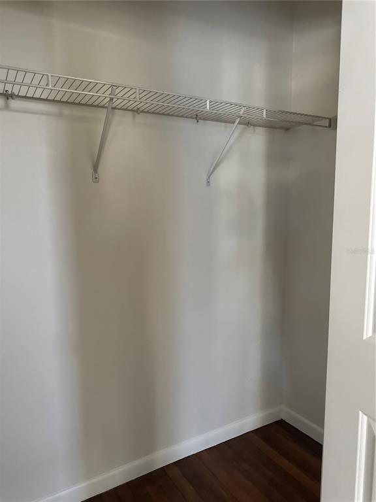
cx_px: 188
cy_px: 251
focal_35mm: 24
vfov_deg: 71.6
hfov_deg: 56.8
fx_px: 348
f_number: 1.78
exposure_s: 1/43
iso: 800
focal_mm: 6.76
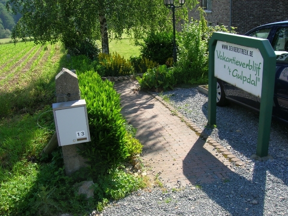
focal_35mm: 34
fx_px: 283
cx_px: 144
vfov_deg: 41.8
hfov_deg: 54.0
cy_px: 108
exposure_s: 1/169
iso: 50
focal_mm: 5.7
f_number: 4.9
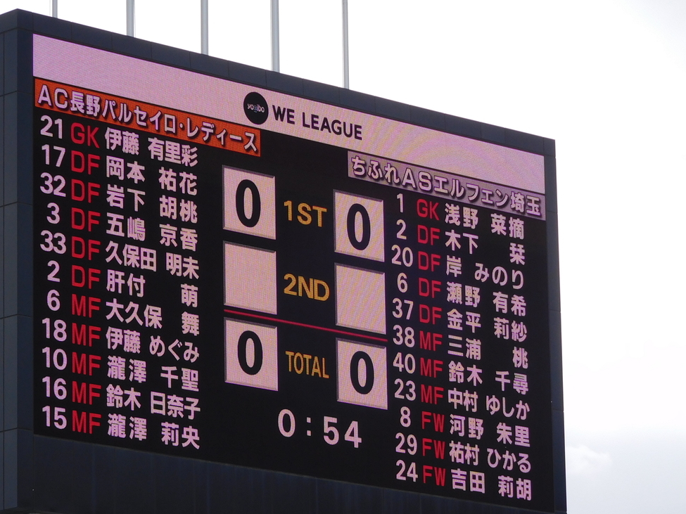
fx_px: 3904
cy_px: 314
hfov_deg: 10.0
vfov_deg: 7.5
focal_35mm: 197
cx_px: 355
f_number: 5.2
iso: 125
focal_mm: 28.5
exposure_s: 1/500
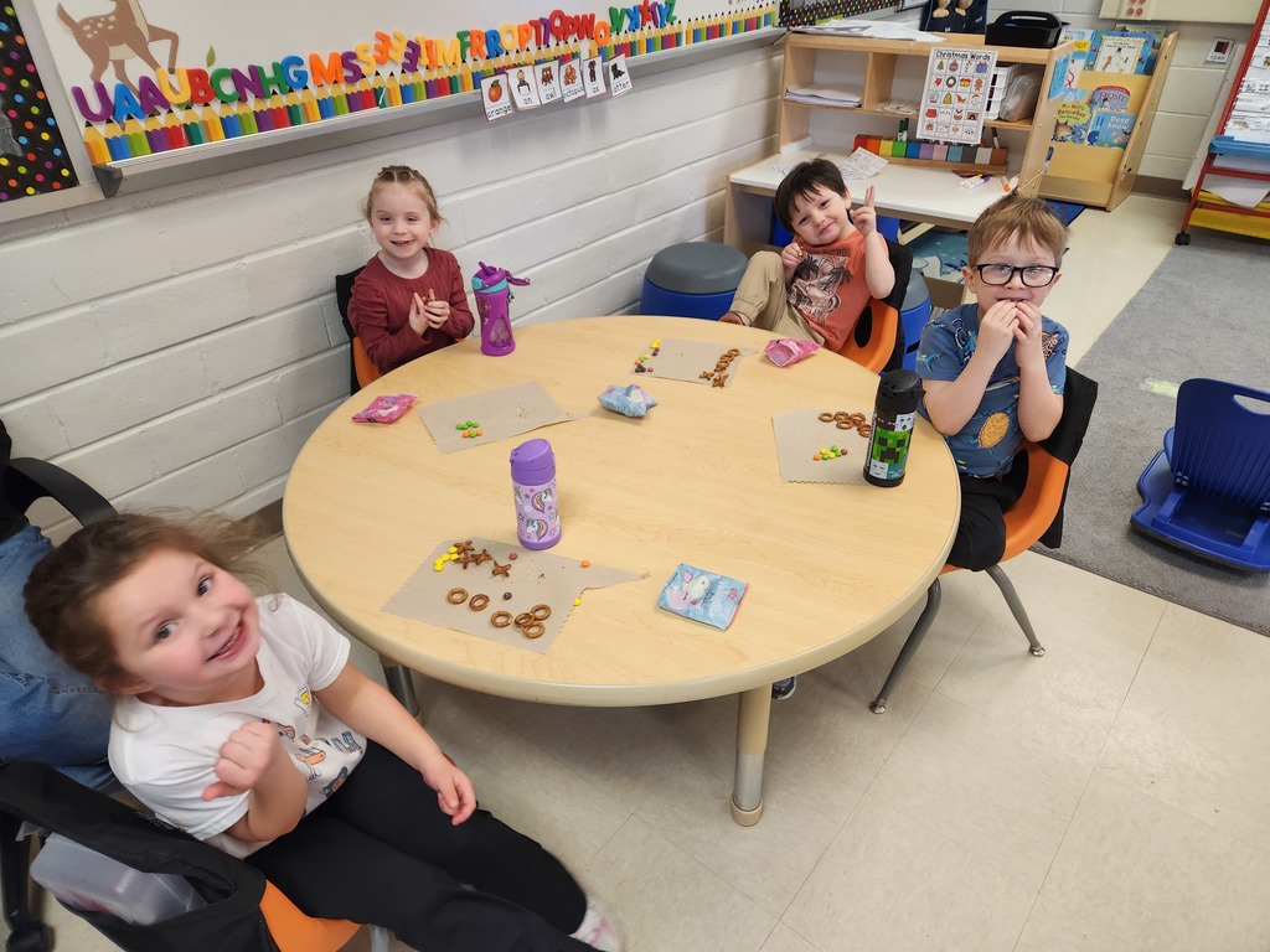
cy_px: 476
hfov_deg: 73.9
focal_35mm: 23
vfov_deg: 58.9
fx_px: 844
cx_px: 635
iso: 160
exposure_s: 1/120
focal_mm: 5.4
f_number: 1.8
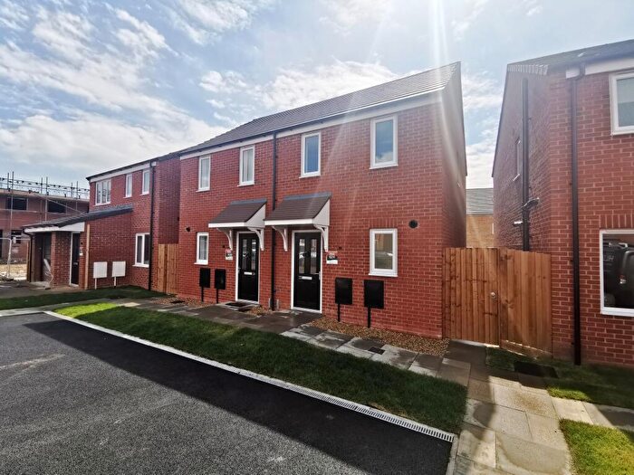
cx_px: 317
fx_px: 293
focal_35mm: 16
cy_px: 238
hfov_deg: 94.5
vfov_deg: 78.1
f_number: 2.2
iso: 50
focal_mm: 2.35
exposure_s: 1/2128
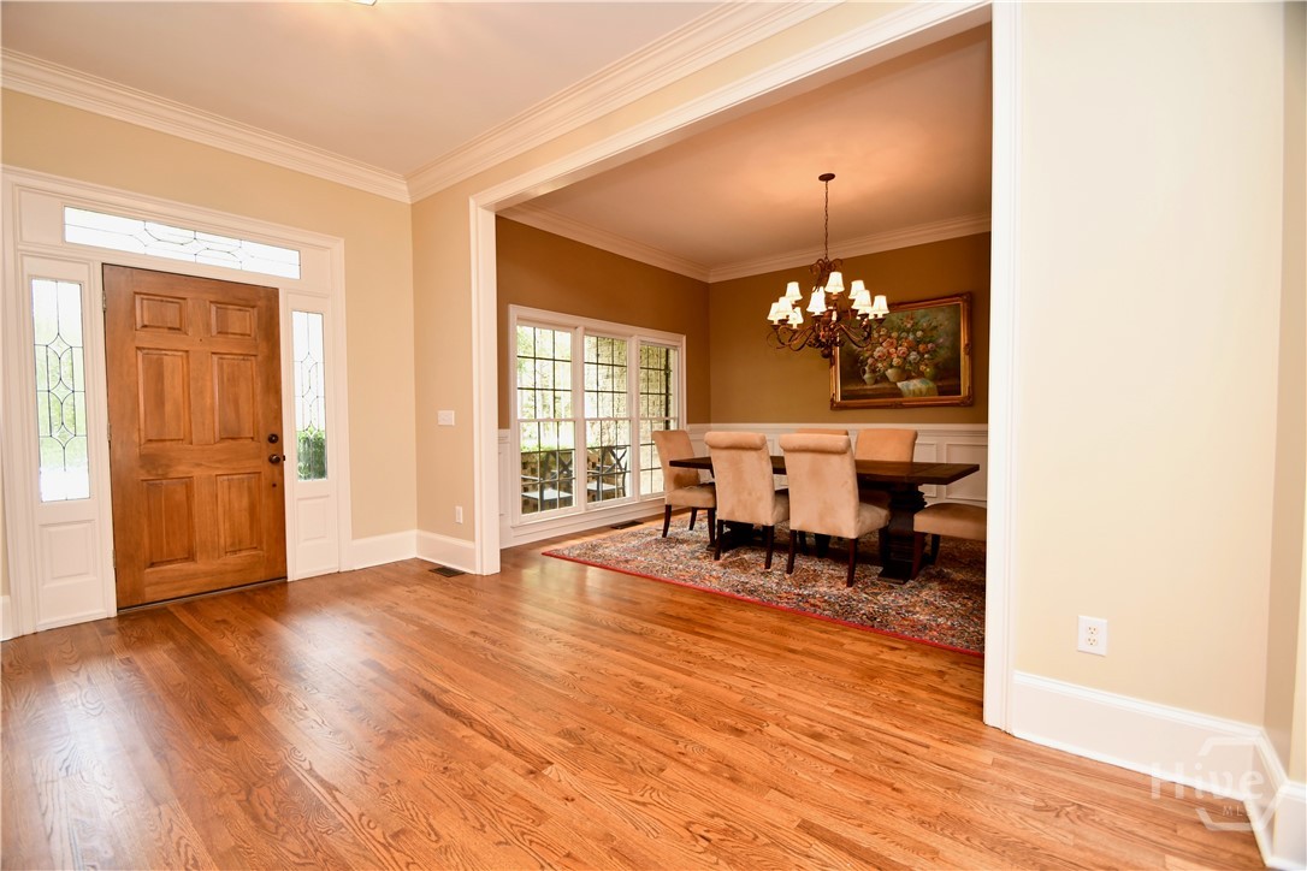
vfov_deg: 77.3
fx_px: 545
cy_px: 436
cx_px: 654
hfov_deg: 100.4
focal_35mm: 15
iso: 560
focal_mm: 10
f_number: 4
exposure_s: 1/60
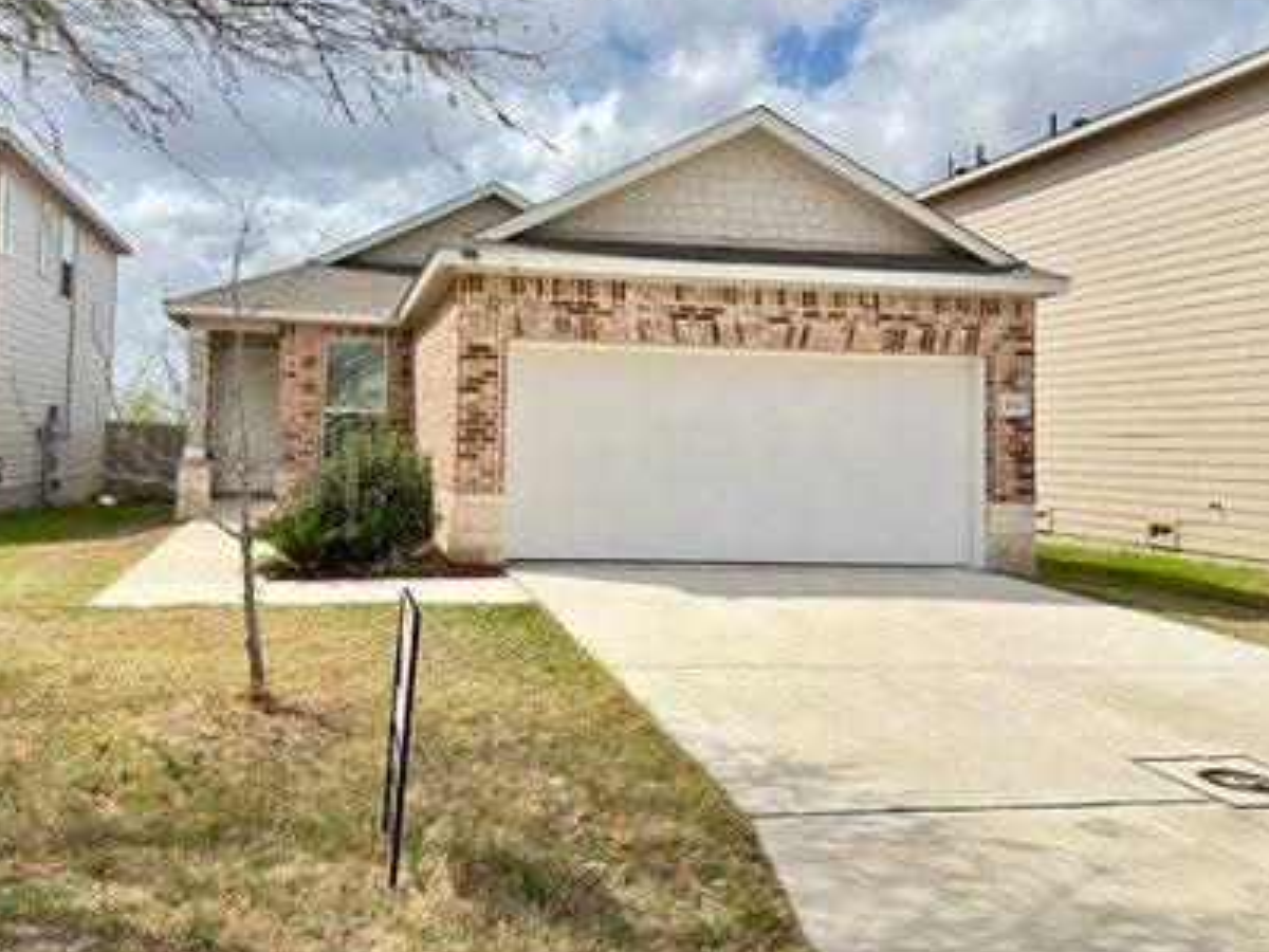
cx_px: 504
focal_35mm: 30
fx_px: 1100
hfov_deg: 59.4
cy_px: 392
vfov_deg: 46.6
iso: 80
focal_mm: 6.76
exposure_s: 1/3226
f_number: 1.78
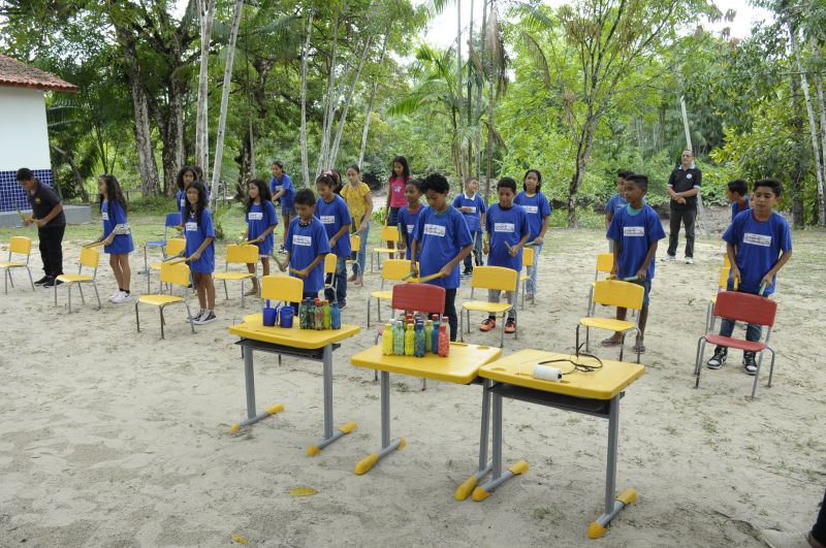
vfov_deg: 47.8
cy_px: 274
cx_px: 413
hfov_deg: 67.5
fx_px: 619
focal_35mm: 27
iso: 640
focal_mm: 18
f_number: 8
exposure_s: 1/250
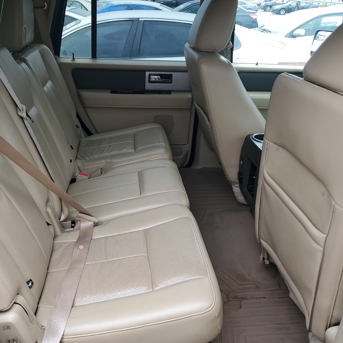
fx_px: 359
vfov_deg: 51.1
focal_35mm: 32
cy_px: 167
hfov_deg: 50.9
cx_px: 142
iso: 50
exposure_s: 1/278
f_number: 1.5
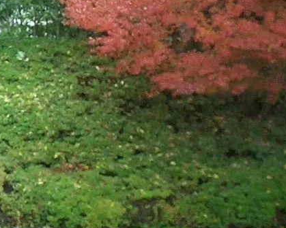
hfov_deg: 13.6
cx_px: -60
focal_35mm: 138
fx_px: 1168
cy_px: -36
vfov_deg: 11.0
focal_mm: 5.6
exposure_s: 1/80
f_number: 3.5
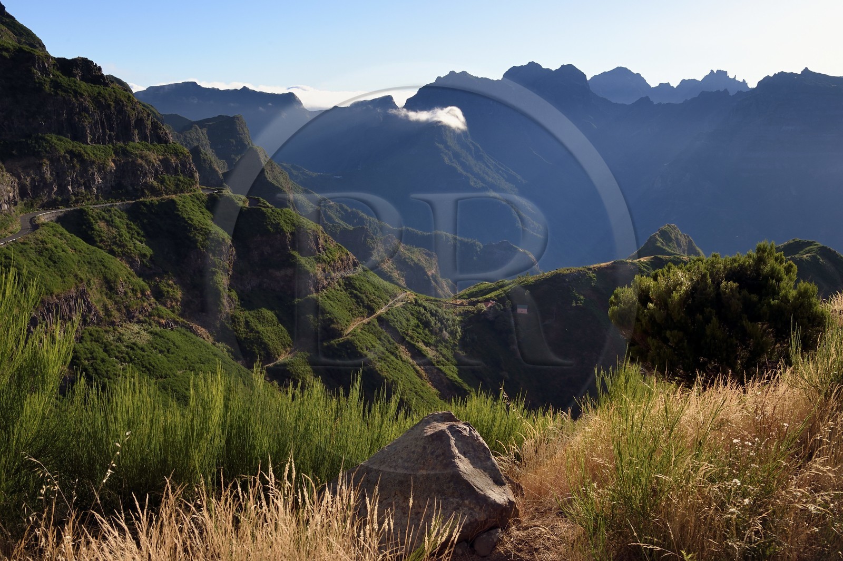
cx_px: 422
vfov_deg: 38.8
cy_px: 280
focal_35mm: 34
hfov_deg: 55.8
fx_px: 796
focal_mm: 34
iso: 200
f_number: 13
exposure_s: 1/250
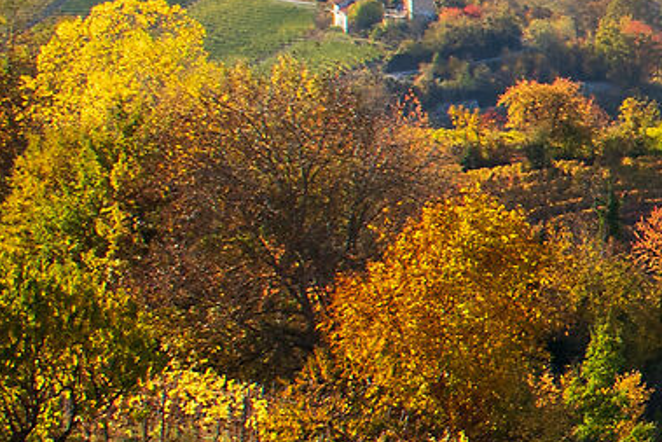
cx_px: 1207
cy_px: 253
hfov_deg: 11.2
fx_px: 3146
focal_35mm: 171
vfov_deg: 8.0
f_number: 3.5
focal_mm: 18
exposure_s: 1/320
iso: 100
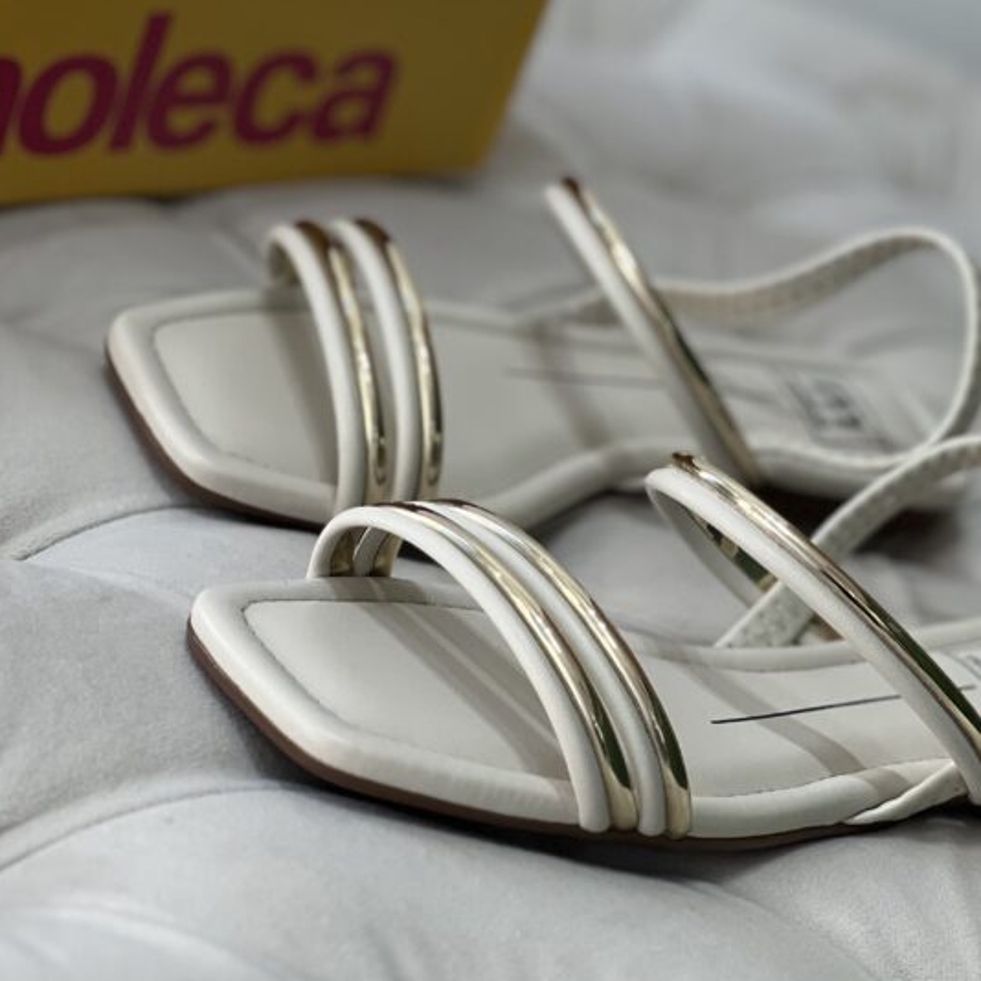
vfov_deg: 14.6
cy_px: 243
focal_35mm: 119
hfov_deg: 14.6
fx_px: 3815
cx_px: 625
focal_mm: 9
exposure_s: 1/120
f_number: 2.8
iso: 125
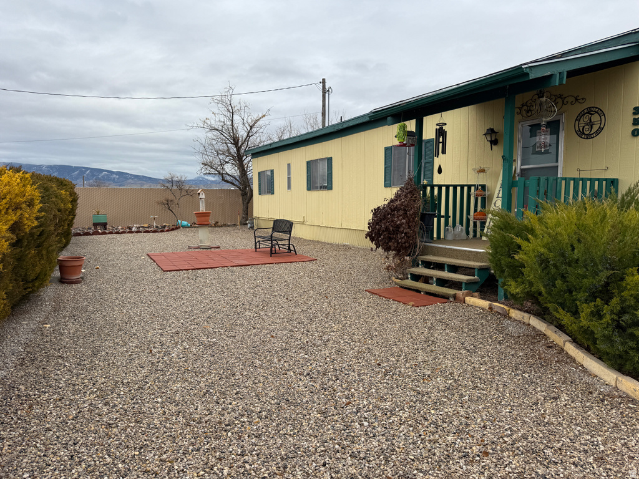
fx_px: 443
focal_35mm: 24
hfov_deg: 71.6
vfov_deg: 56.8
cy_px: 240
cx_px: 320
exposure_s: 1/1618
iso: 80
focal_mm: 6.76
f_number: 1.78
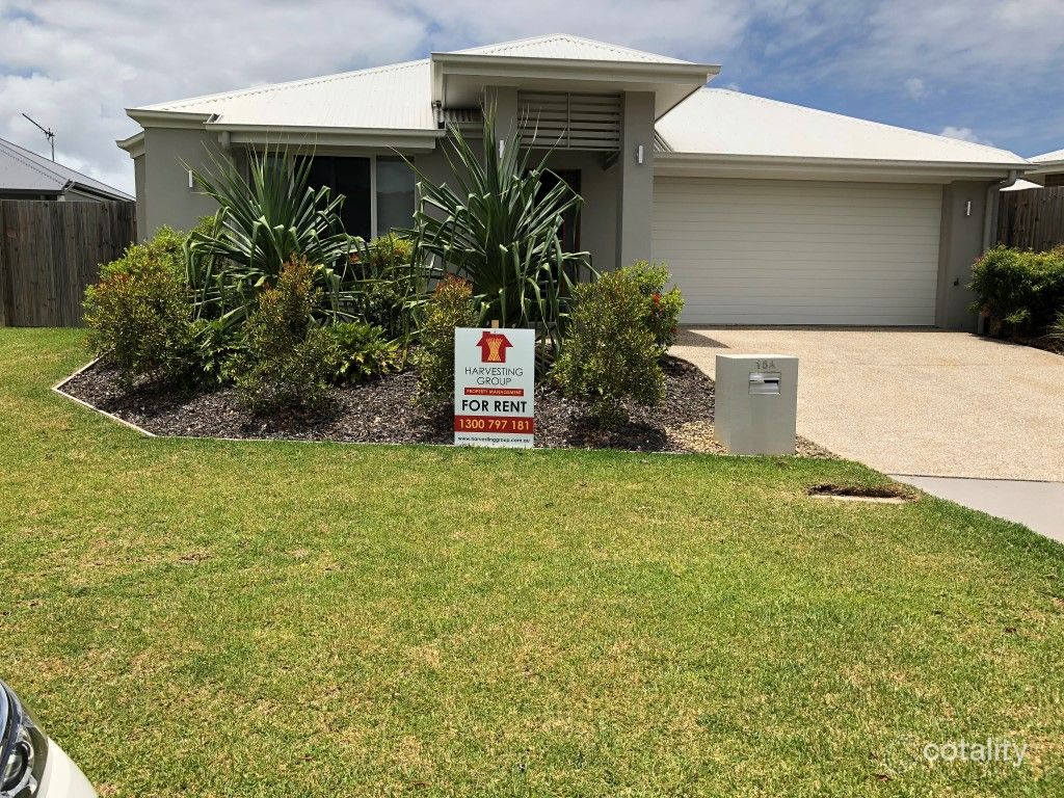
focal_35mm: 28
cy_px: 399
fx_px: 861
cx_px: 532
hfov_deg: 63.4
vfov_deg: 49.7
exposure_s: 1/2825
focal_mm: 4
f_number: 1.8
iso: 20
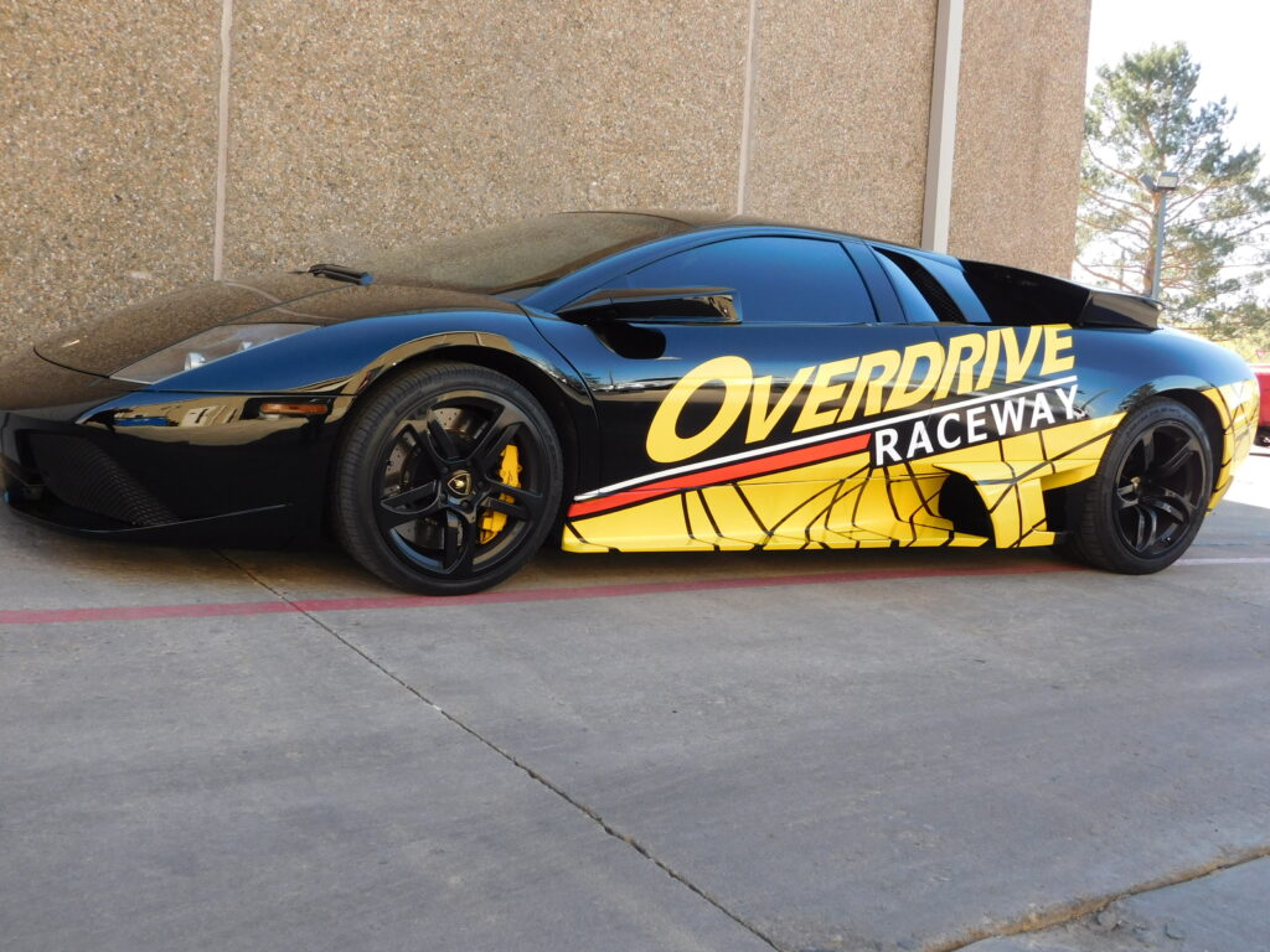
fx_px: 1321
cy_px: 476
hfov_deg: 51.4
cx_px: 635
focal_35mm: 36
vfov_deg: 39.7
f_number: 3.5
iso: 125
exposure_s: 1/160
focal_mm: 6.3
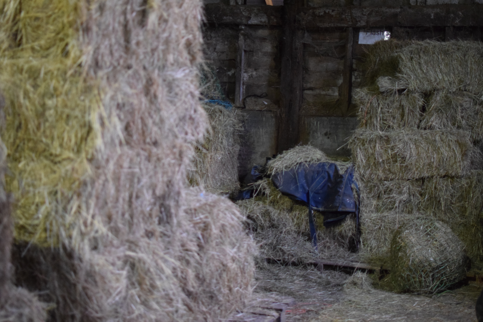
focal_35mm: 52
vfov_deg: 25.8
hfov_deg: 37.9
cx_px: 242
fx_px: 704
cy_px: 161
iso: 3200
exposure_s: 1/50
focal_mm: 35
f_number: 2
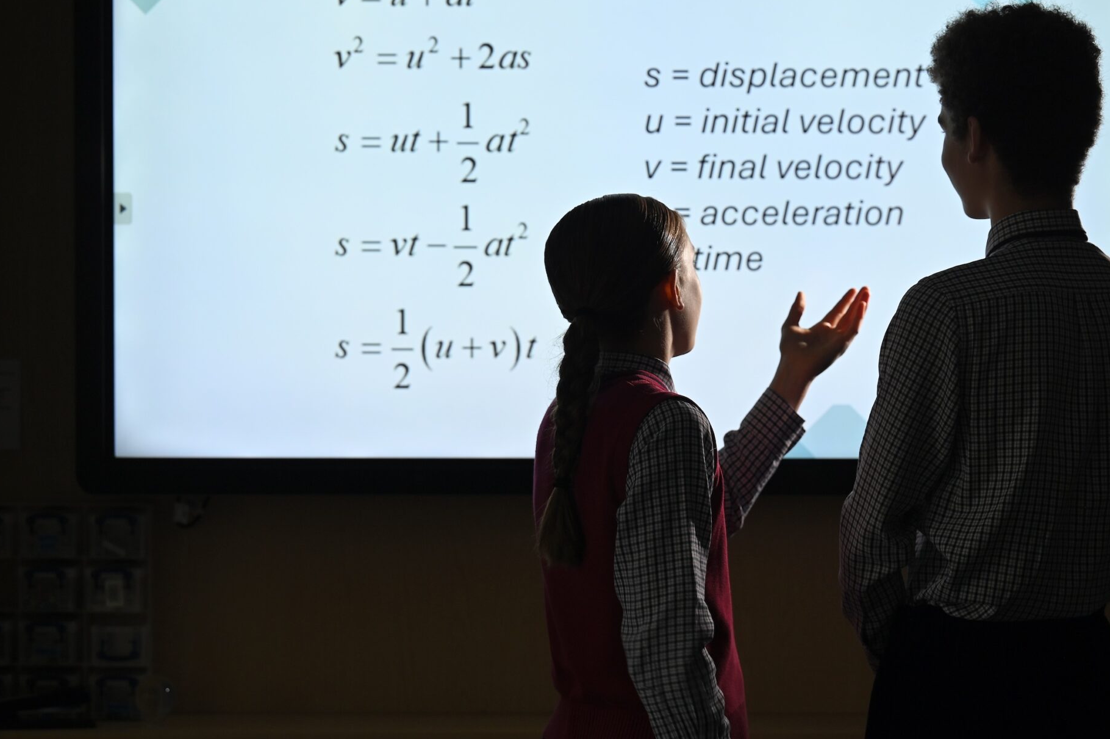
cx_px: 617
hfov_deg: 16.0
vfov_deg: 10.7
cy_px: 351
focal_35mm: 128
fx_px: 3944
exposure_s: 1/100
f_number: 3.5
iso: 200
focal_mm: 91
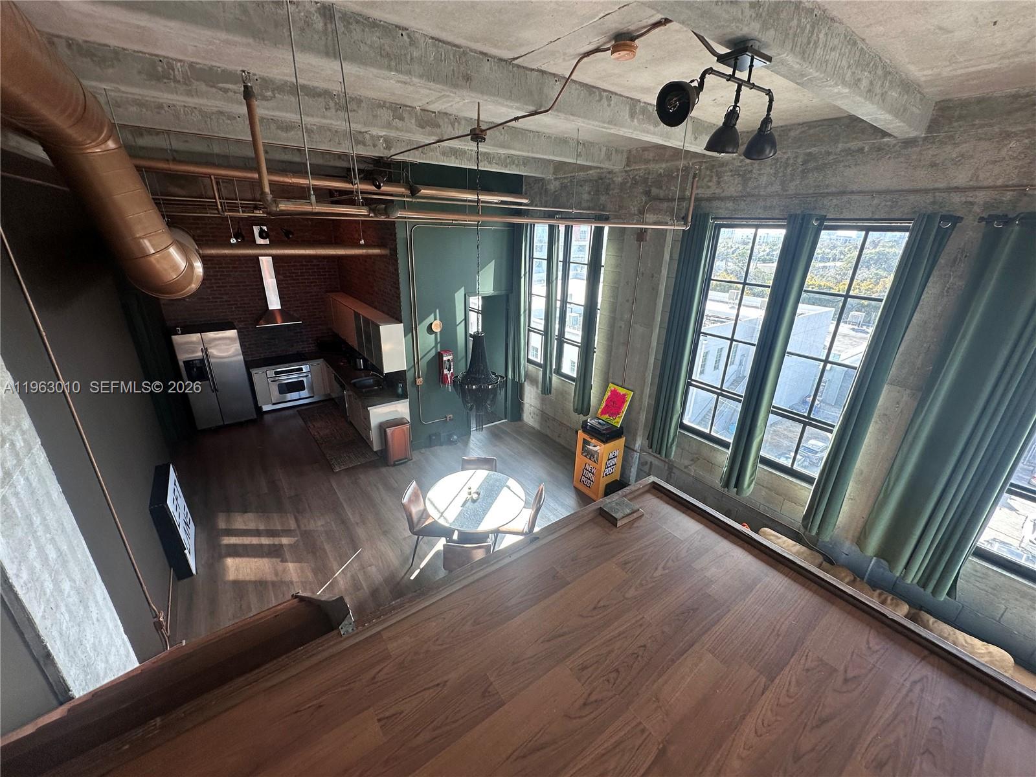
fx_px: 419
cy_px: 388
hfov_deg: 102.1
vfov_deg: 85.7
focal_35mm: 14
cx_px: 518
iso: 50
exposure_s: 1/99
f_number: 2.2
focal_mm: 2.22
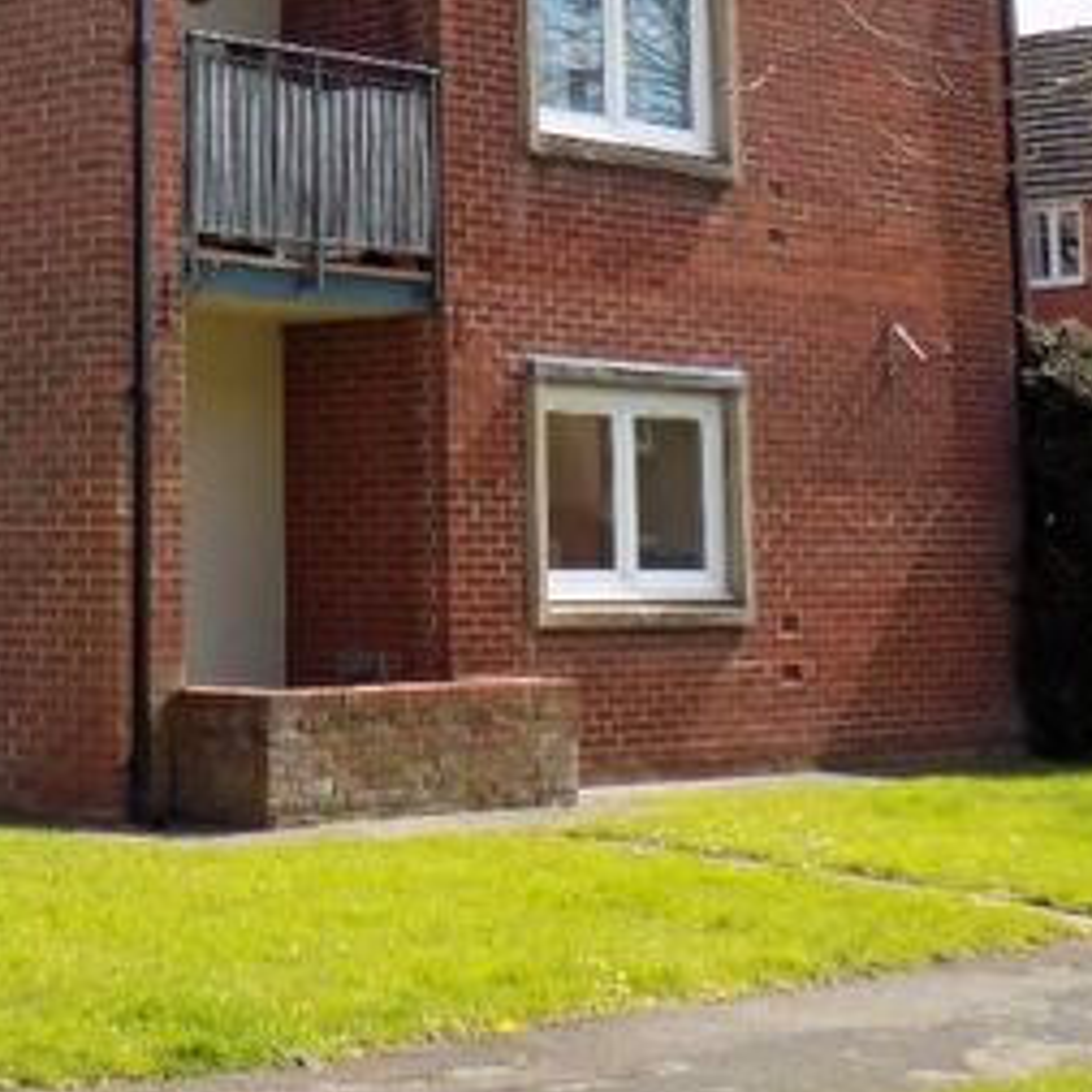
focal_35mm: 83
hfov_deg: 20.3
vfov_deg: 20.4
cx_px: 35
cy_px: 93
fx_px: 2962
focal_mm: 6.1
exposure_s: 1/400
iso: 80
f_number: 3.4
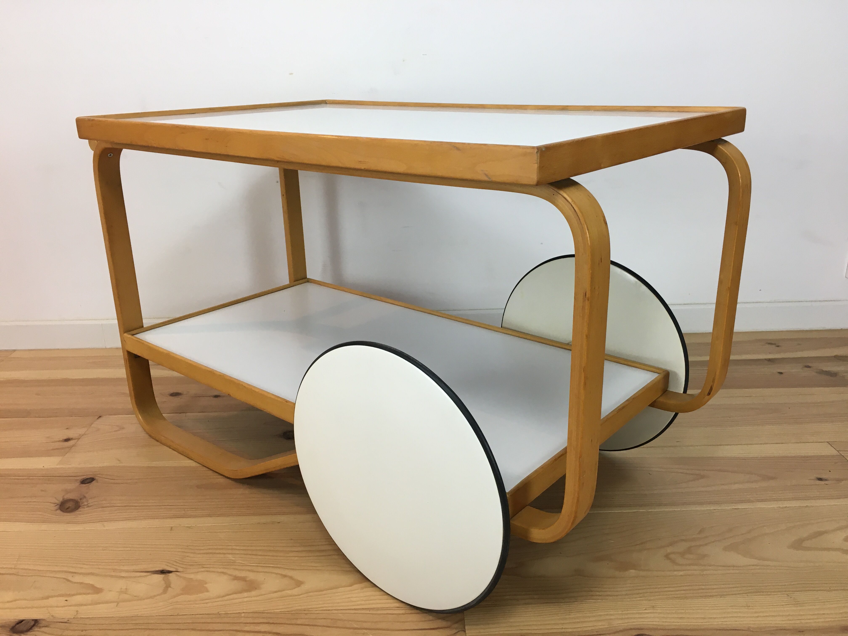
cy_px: 318
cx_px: 424
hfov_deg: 61.7
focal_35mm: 29
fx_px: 710
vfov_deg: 48.2
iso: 32
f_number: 2.2
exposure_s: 1/33
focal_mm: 4.15
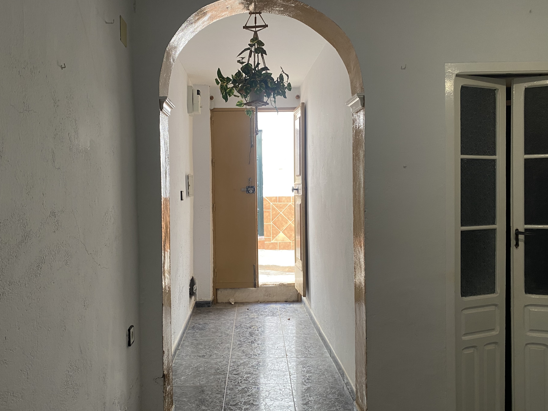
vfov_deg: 48.2
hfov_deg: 61.6
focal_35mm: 29
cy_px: 206
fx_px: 459
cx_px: 254
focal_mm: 4.25
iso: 64
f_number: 1.8
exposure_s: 1/50
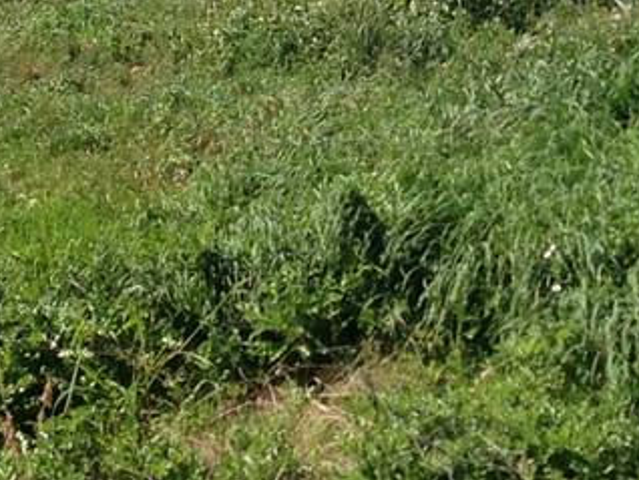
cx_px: 149
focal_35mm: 166
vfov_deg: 8.7
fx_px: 3067
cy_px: -243
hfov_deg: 11.9
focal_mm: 4.13
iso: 50
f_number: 2.4
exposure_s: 1/968
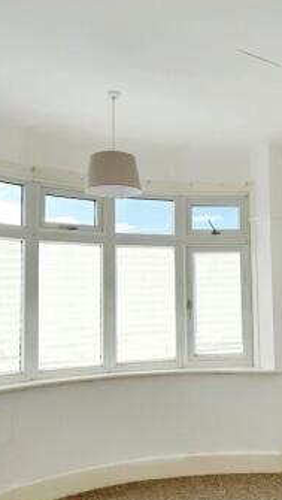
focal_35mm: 36
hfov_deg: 32.0
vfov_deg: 55.2
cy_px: 263
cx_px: 229
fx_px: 477
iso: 25
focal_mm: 2.2
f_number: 2.2
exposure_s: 1/554
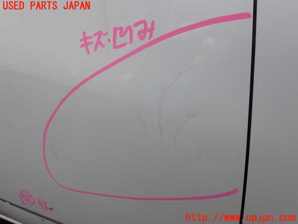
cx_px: 149
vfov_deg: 46.8
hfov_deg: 60.0
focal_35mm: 30
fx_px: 258
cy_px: 112
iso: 100
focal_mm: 5.4
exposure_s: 1/640
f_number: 3.2
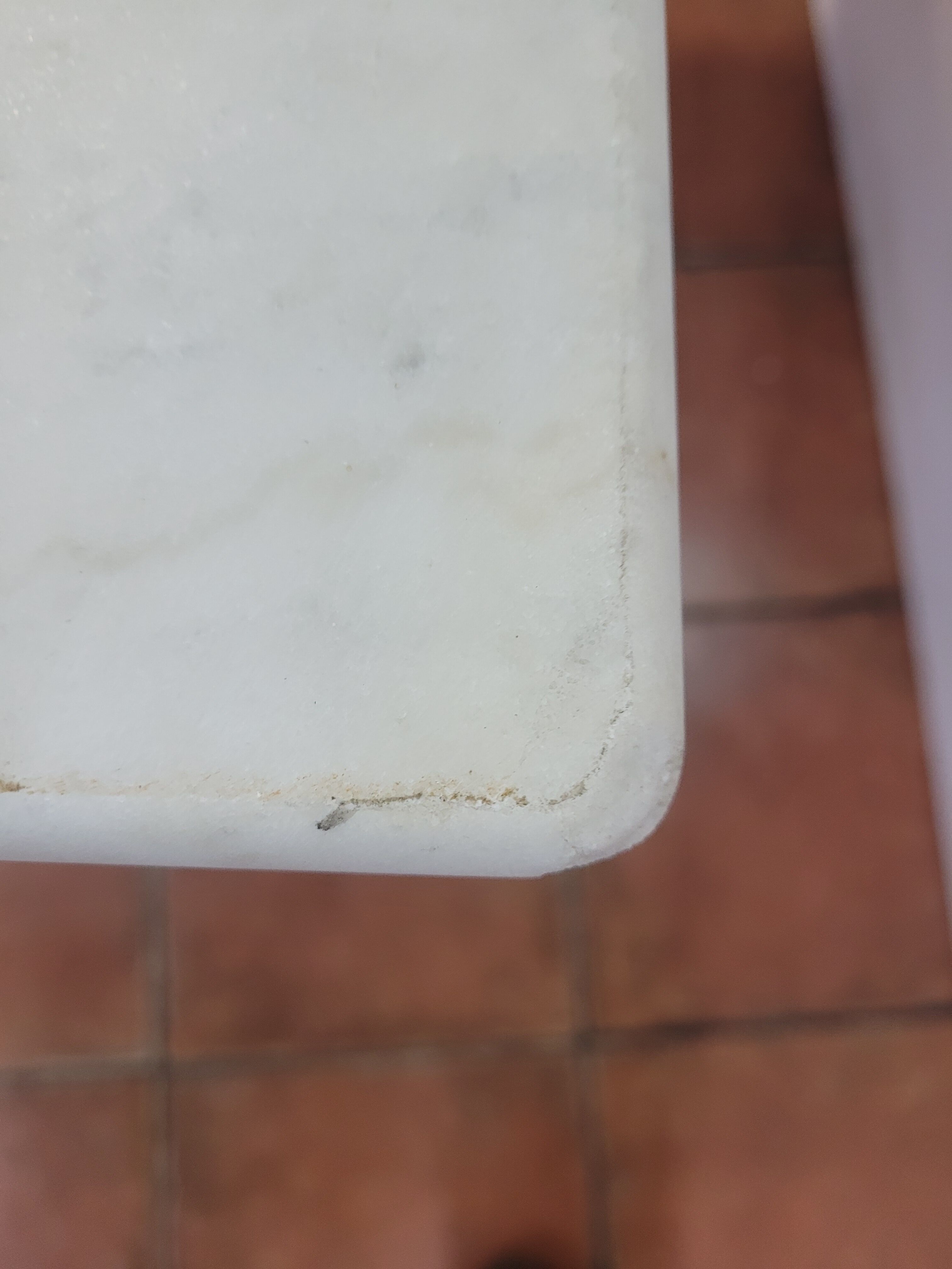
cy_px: 634
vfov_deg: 67.3
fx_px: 953
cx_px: 476
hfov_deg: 53.1
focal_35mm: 26
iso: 250
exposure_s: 1/50
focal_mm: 5.4
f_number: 1.8
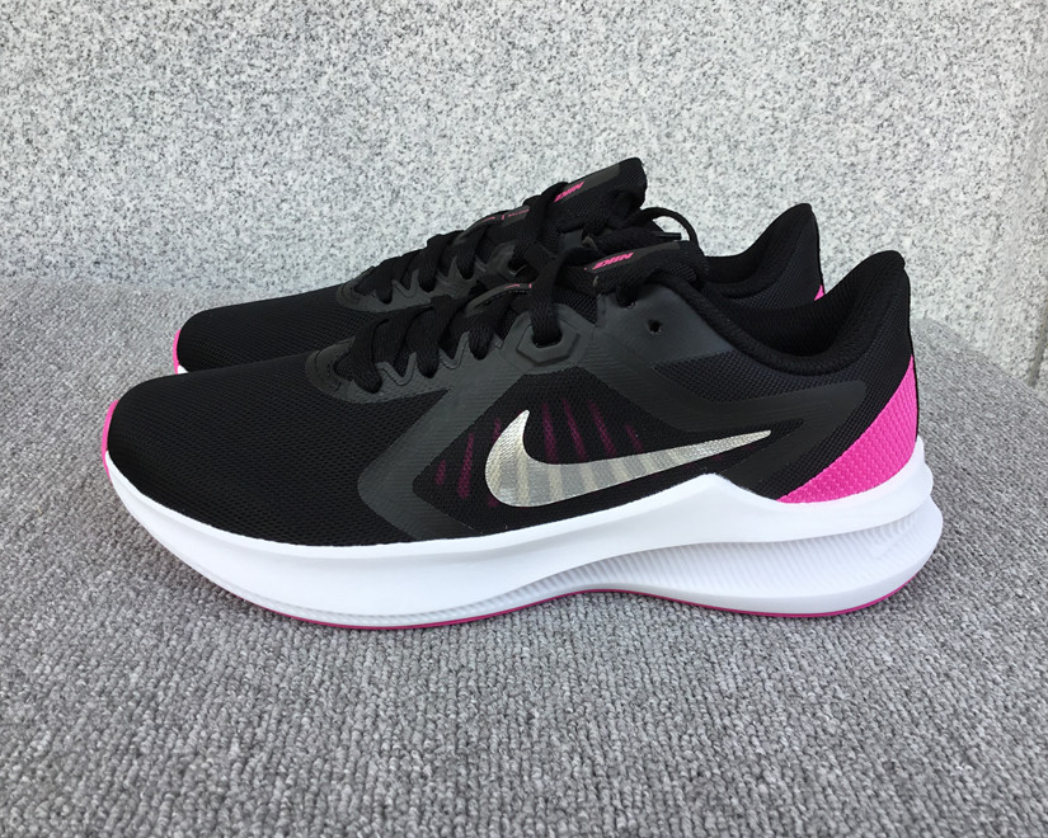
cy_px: 422
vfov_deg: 44.5
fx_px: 1024
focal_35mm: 33
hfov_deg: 54.2
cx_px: 550
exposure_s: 1/257
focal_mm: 3.3
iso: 25
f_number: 2.4
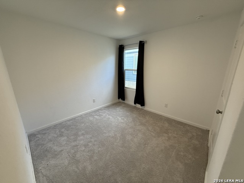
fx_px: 99
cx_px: 122
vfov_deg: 85.7
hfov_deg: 102.1
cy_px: 92
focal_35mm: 14
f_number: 2.2
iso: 320
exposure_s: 1/120
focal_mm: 2.22
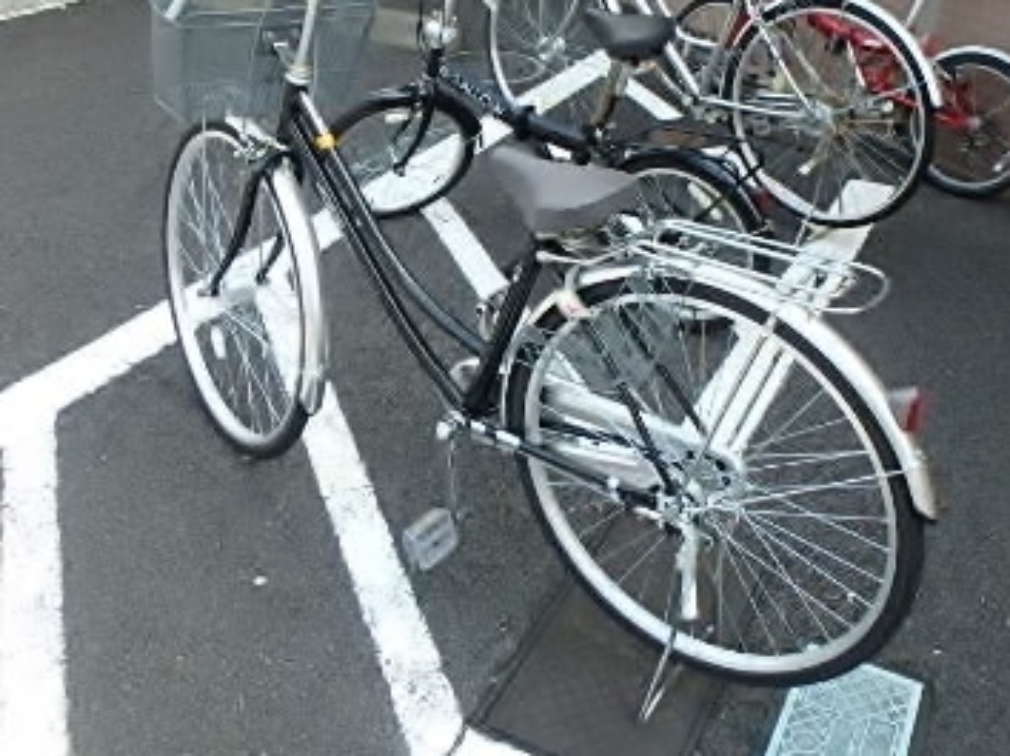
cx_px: 588
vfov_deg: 36.9
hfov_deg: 48.8
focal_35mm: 38
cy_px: 200
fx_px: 1108
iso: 125
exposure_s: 1/250
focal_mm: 3.7
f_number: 3.5
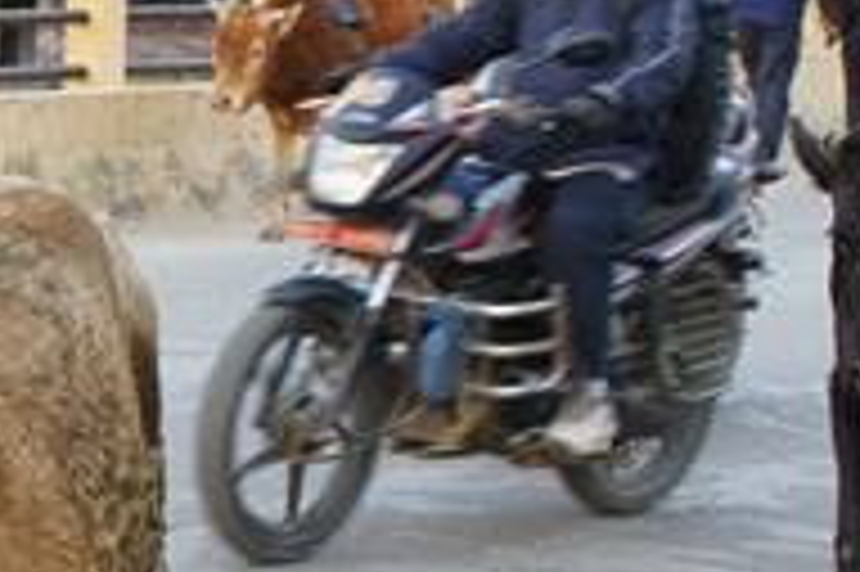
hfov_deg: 11.3
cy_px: 365
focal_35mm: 176
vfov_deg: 7.8
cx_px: -365
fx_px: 4201
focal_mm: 28
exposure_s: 1/50
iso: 400
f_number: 4.5
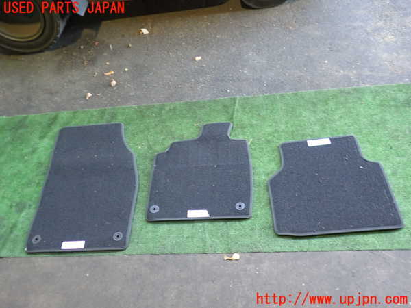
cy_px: 154
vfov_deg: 46.8
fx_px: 356
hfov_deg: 60.0
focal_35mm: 30
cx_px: 206
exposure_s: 1/30
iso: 320
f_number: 2.3
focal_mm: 5.4
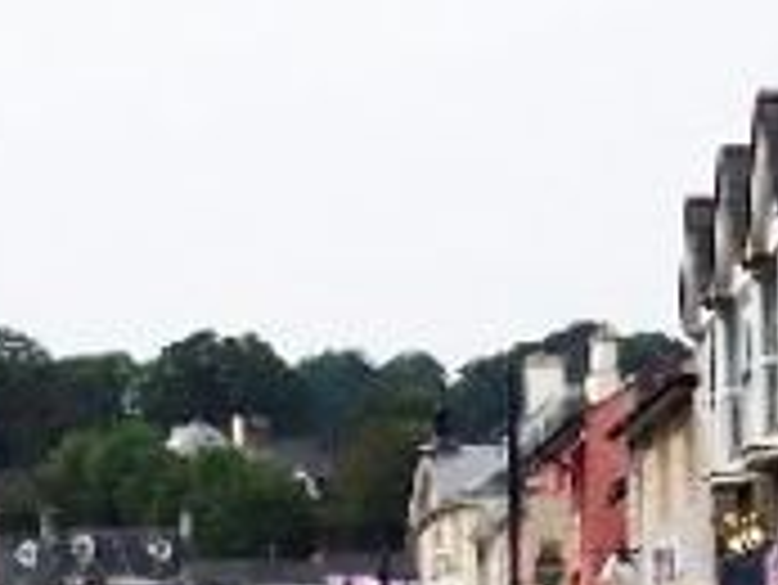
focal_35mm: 156
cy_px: 598
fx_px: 3509
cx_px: 441
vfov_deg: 9.5
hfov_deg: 12.7
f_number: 4.8
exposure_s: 1/700
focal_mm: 8
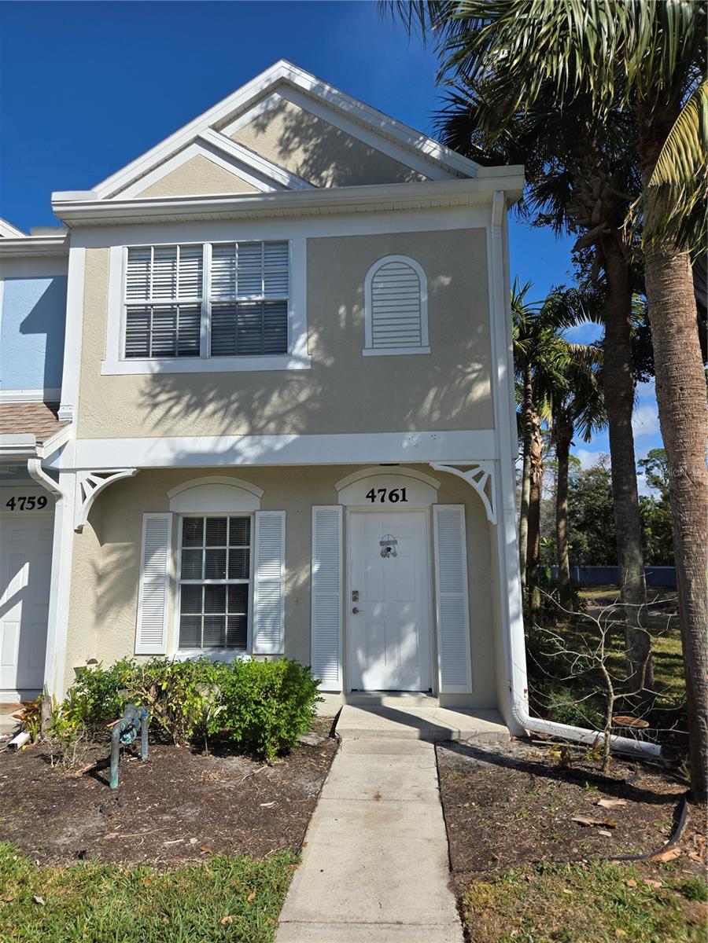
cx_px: 354
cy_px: 472
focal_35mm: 23
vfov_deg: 73.9
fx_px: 627
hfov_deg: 58.9
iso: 25
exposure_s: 1/2391
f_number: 1.8
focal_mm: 5.4
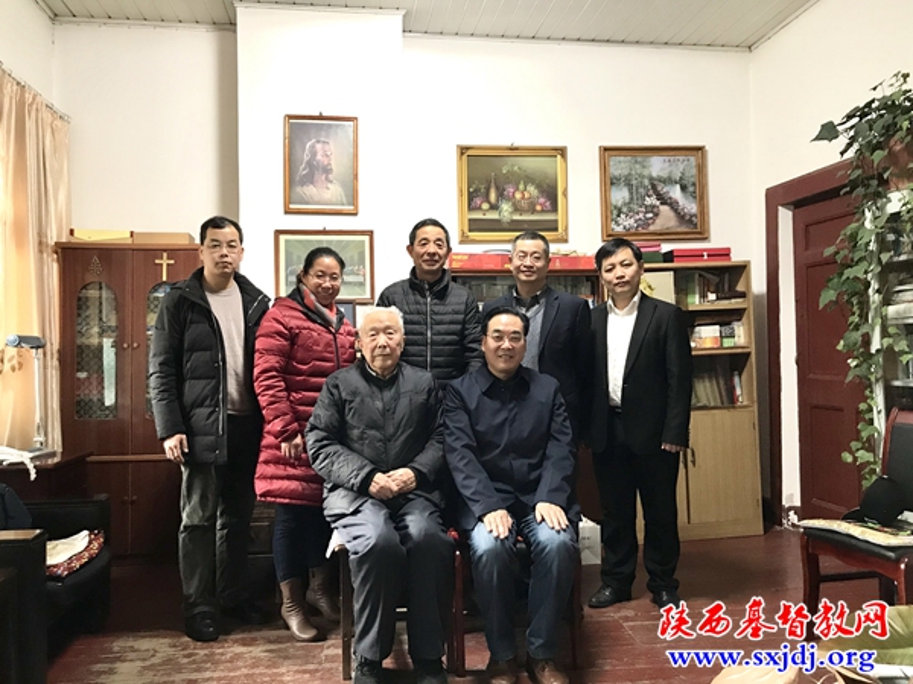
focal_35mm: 28
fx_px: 739
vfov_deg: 49.7
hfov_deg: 63.4
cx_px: 456
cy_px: 342
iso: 64
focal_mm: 3.99
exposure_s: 1/17
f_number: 1.8
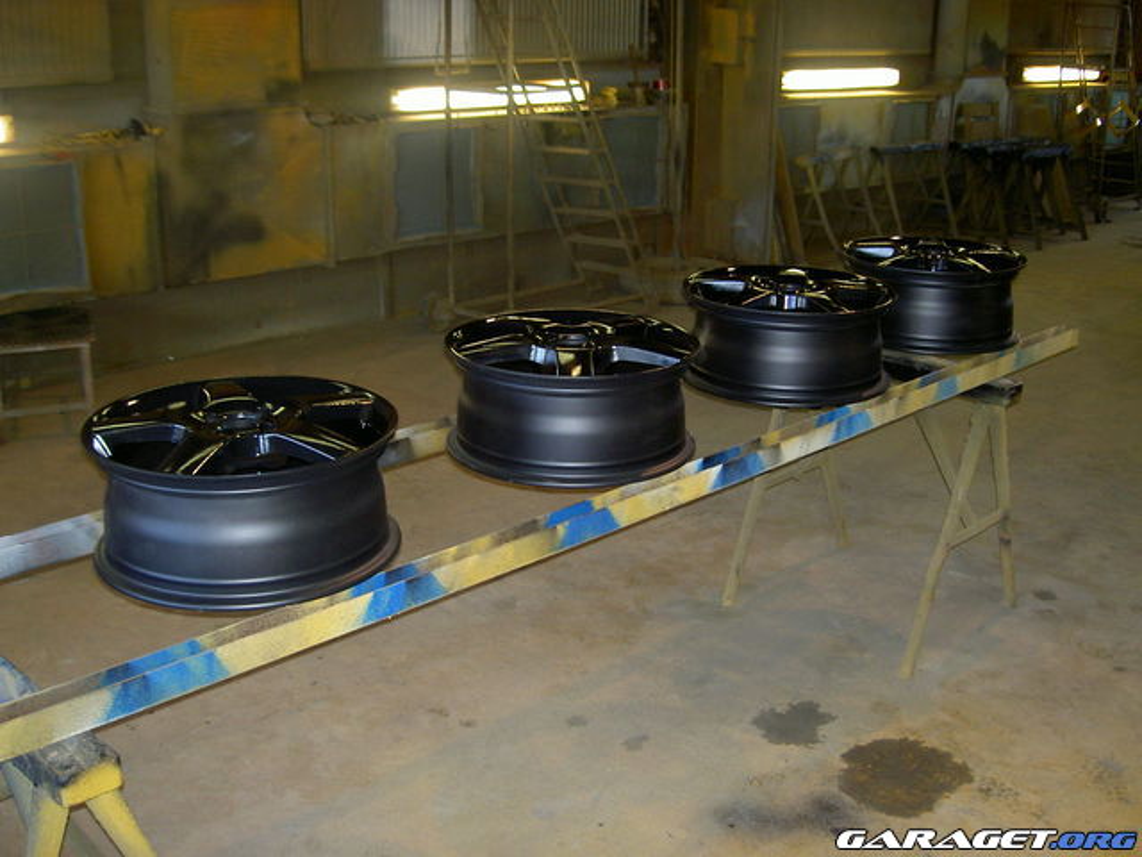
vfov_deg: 36.8
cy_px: 428
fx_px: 1287
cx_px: 571
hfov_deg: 47.9
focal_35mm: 39
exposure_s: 1/59.5
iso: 100
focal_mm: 8
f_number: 2.8
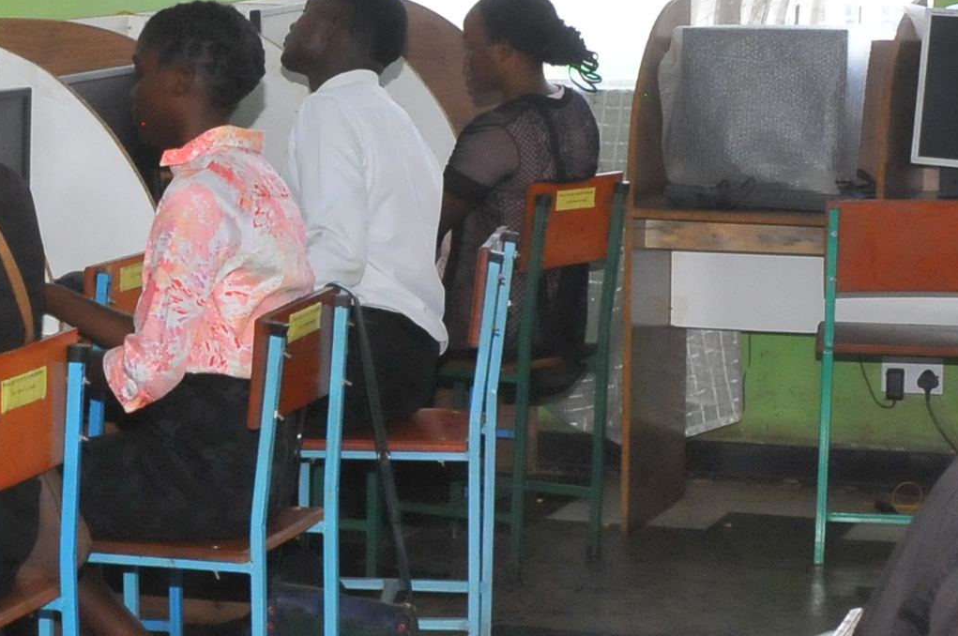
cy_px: 422
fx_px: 3391
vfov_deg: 10.7
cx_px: 33
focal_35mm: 128
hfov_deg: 15.8
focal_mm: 27
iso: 1600
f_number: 11
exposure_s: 1/80
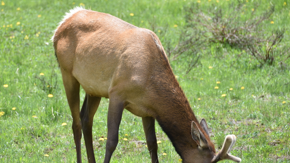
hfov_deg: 8.2
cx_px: 135
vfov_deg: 4.6
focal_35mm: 262
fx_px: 2014
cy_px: 87
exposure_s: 1/400
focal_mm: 190
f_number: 5.6
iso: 180
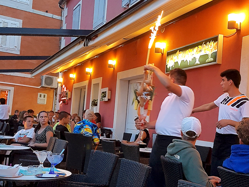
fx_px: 187
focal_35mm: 26
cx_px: 124
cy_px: 94
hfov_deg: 67.3
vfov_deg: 53.1
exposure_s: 1/25
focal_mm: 4.2
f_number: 1.7
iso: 160
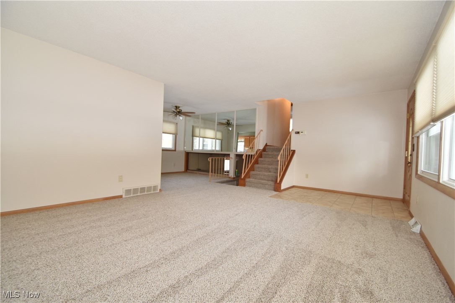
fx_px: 190
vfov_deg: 77.3
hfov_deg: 100.4
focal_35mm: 15
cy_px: 152
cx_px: 228
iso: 320
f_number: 5
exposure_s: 1/60
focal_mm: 10
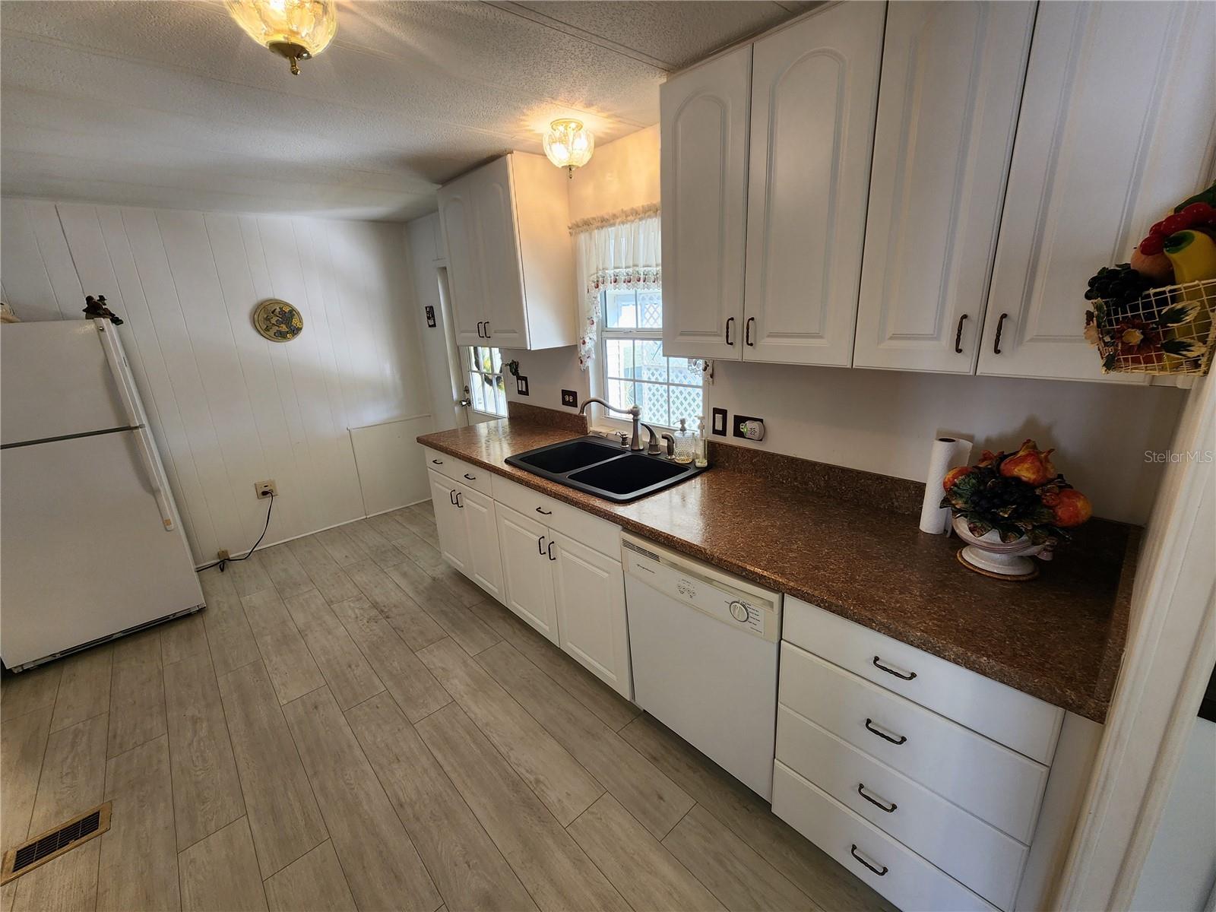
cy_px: 456
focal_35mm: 13
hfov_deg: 106.2
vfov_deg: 89.9
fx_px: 457
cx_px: 608
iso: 80
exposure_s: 1/60
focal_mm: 2.2
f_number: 2.2
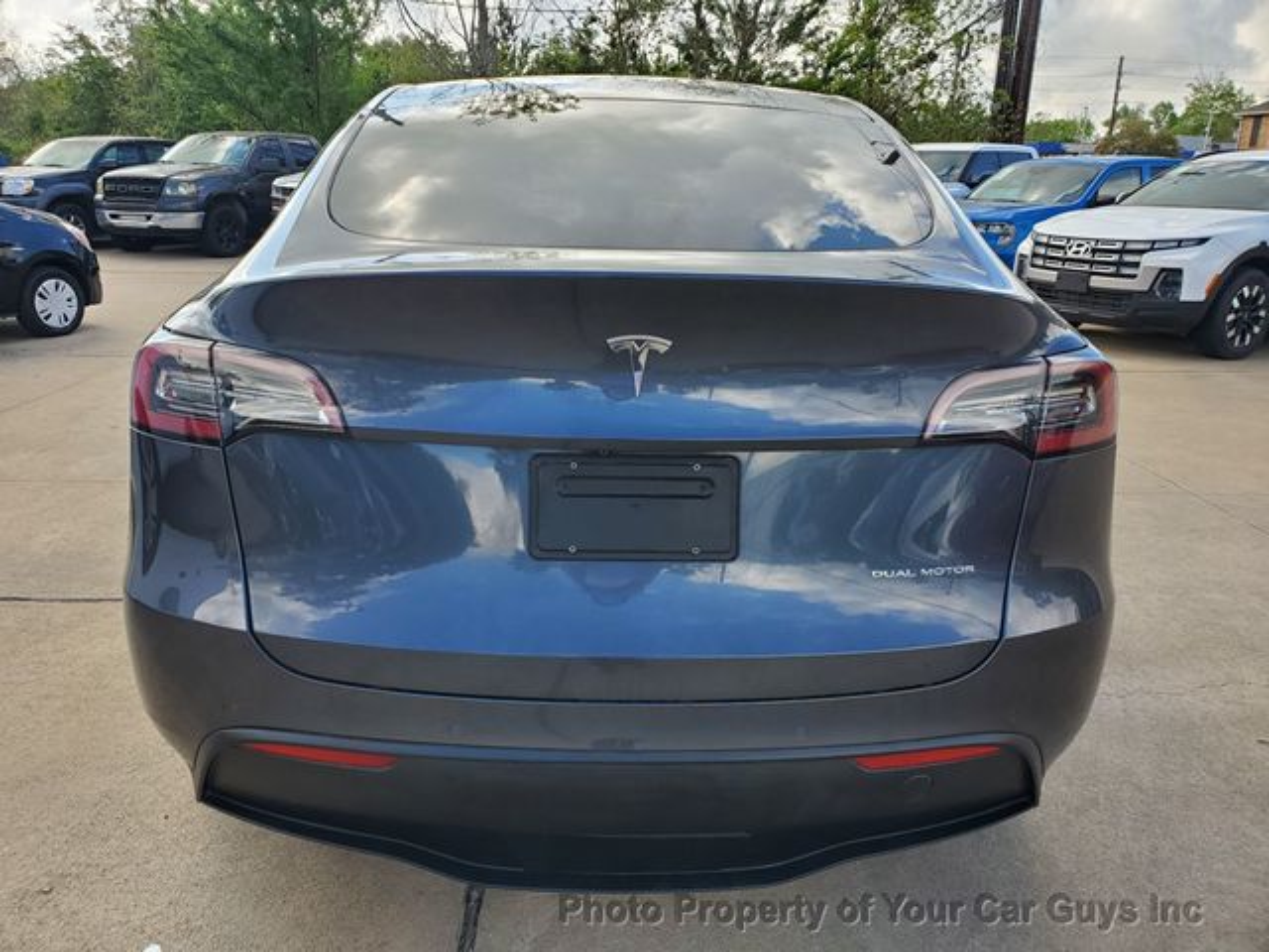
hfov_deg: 67.3
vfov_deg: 53.1
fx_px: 953
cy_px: 476
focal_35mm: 26
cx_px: 634
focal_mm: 4.3
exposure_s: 1/463
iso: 50
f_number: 2.4
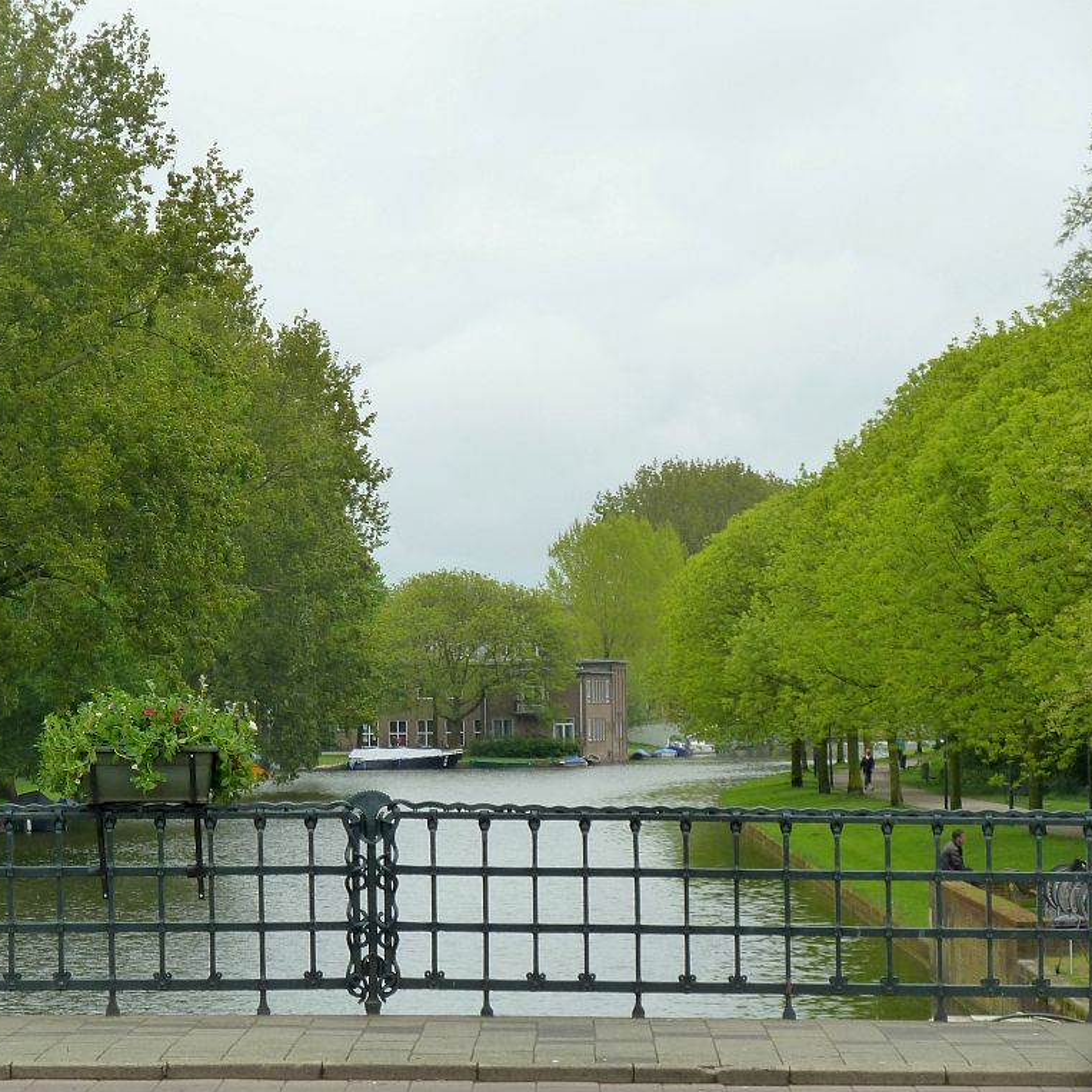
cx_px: 367
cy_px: 547
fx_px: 5032
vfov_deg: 12.4
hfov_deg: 12.4
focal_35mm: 141
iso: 125
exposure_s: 1/125
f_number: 4.4
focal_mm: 19.5
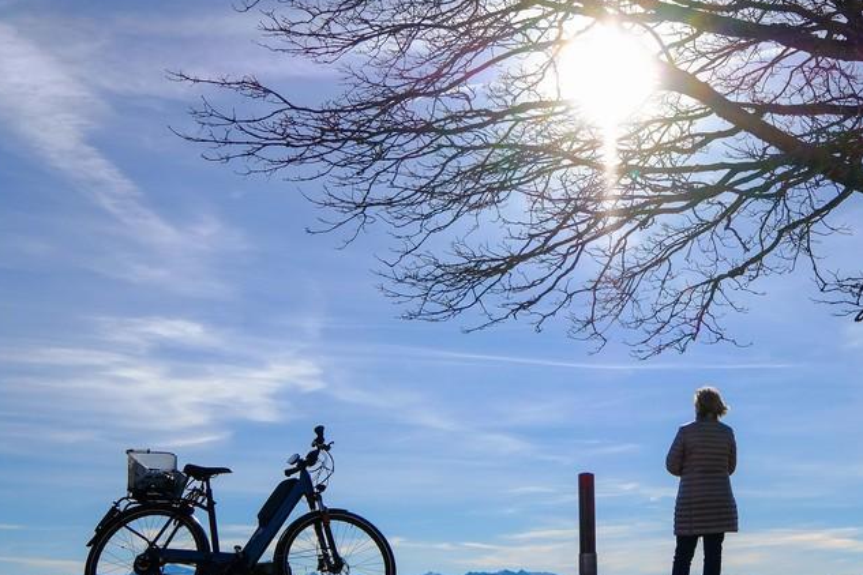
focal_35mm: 55
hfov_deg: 35.3
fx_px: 1318
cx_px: 661
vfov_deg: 24.6
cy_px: 221
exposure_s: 1/1300
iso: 200
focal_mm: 22.9
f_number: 8
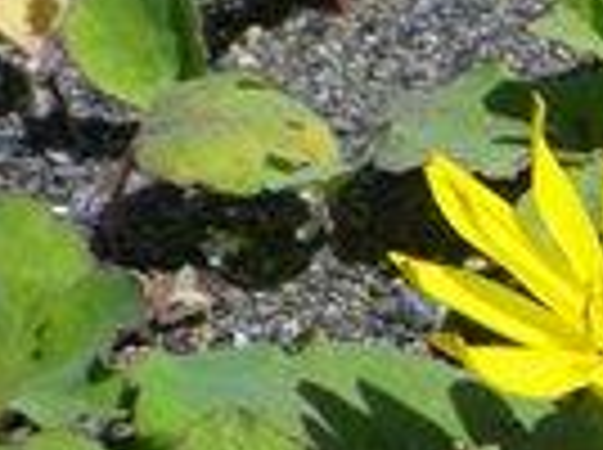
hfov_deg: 15.4
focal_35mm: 114
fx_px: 1982
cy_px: 432
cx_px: 999
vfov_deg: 12.8
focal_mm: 6.1
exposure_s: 1/500
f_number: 4.6
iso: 80
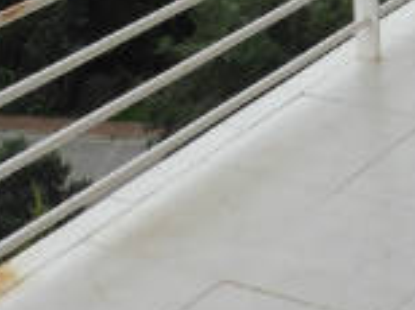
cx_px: 585
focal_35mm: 125
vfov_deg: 10.3
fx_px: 1496
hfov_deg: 14.9
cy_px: -421
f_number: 4
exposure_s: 1/250
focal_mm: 4.3
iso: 100
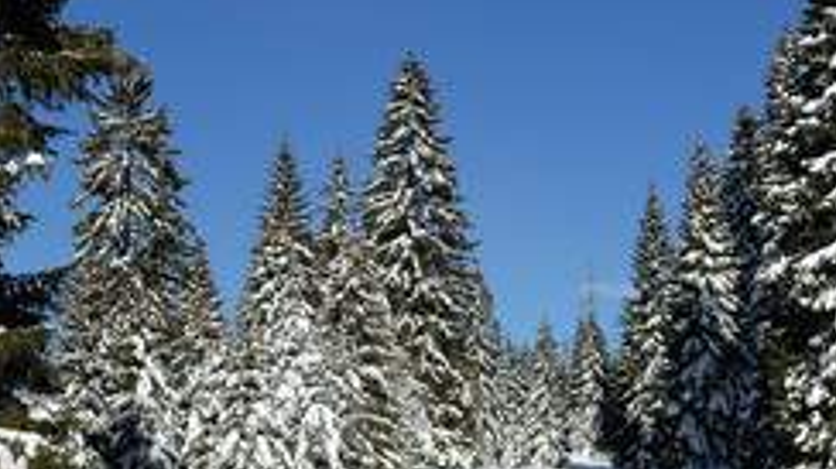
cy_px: 253
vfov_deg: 18.5
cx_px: 601
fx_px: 1440
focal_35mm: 65
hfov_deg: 31.9
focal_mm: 24
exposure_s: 1/400
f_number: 11
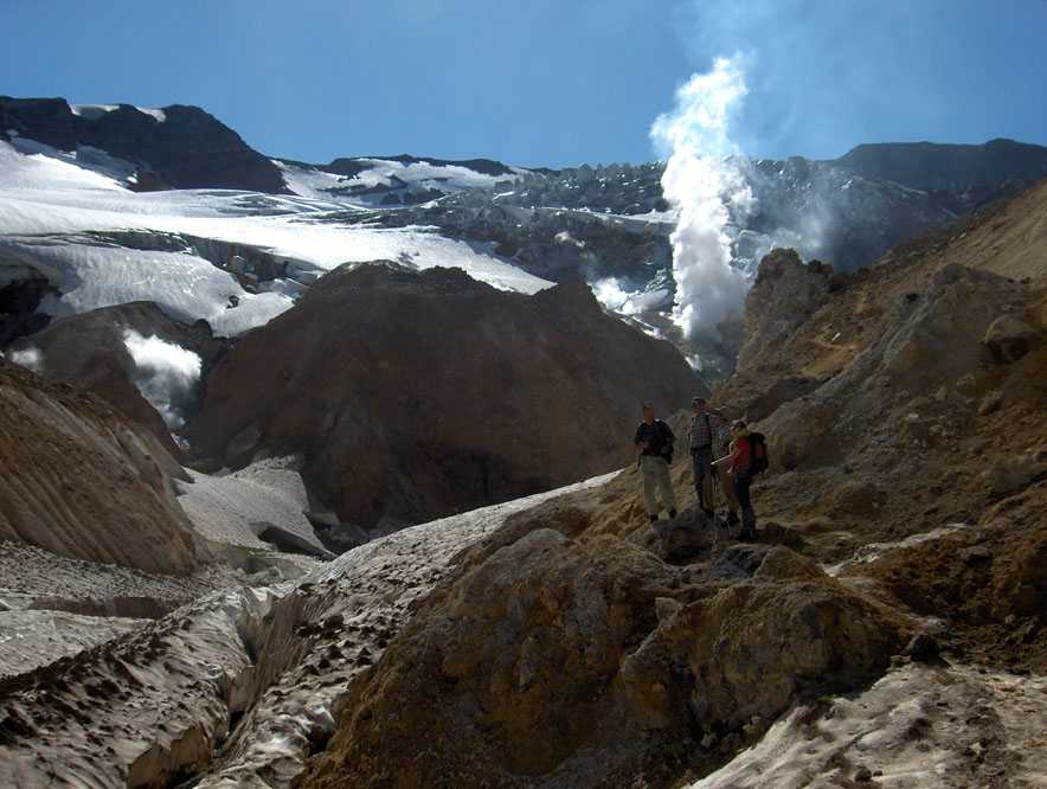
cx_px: 524
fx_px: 1182
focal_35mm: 39
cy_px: 394
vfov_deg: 36.9
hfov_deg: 47.8
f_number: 4.8
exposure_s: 1/847
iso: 100
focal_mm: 8
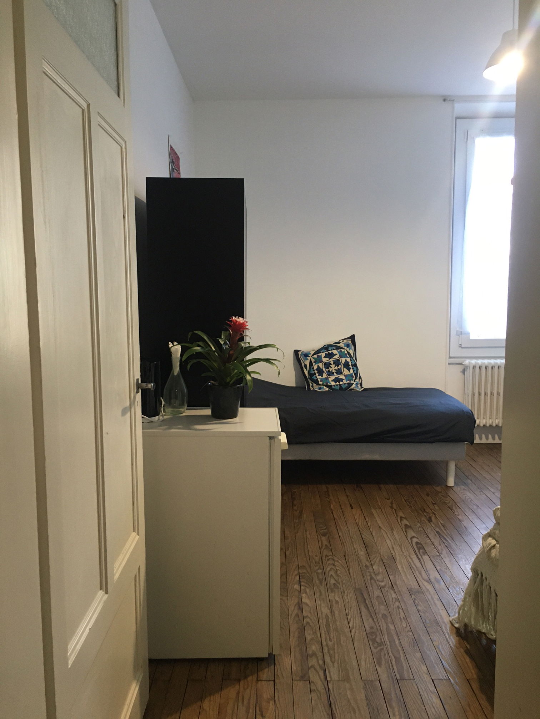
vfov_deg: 61.7
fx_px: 603
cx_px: 270
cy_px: 360
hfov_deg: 48.2
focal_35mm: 29
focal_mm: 4.15
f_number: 2.2
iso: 160
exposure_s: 1/33
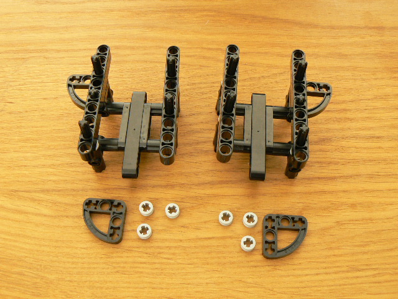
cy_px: 150
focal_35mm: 36
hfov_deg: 51.4
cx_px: 199
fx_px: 414
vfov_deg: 39.7
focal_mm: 6
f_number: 4.5
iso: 100
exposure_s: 2
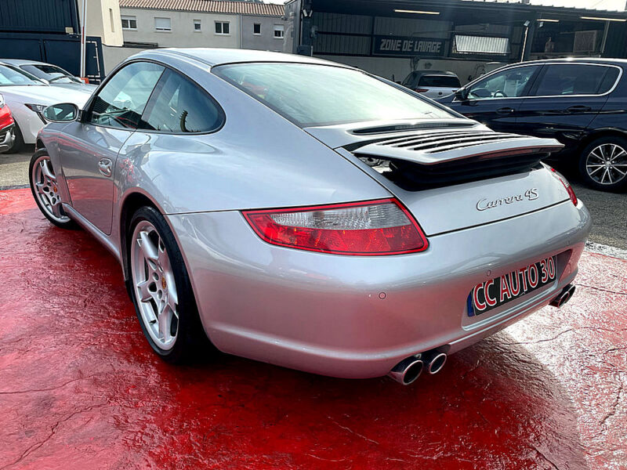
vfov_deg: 53.1
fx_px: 471
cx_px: 314
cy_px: 235
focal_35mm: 26
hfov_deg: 67.3
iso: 32
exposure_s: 1/1916
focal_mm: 4.2
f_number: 1.6
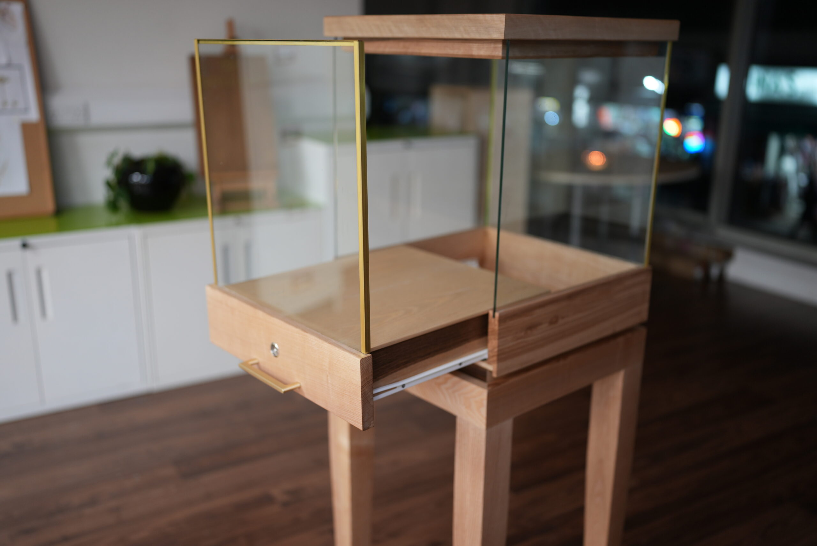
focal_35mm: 35
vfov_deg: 37.9
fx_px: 795
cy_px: 273
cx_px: 408
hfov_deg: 54.4
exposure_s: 1/125
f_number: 1.4
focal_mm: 35
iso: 320
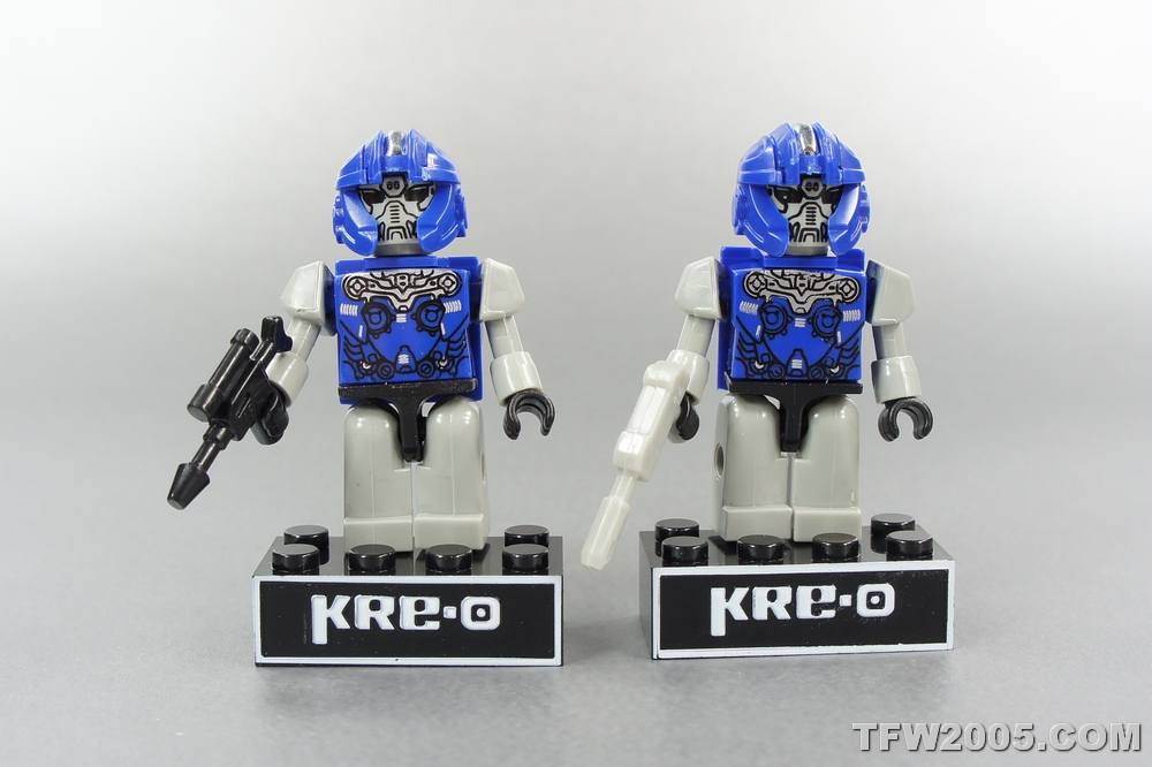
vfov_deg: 38.3
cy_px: 384
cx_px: 576
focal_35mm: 34
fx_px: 1104
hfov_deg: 55.1
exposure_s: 1/60
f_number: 8
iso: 400
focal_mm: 23
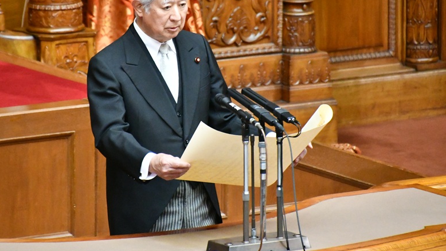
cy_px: 83
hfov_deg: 4.0
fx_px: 6447
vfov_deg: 2.2
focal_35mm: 545
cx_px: 199
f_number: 6.3
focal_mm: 300
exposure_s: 1/125
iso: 12800
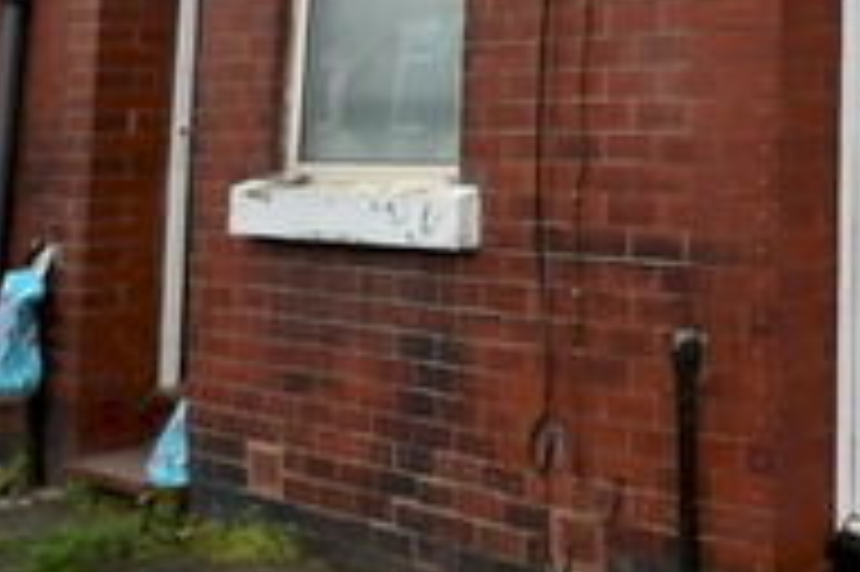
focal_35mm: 55
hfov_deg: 22.8
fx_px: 1313
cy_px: -65
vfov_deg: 23.0
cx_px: 1499
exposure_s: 1/80
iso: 100
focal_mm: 10
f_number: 4.5
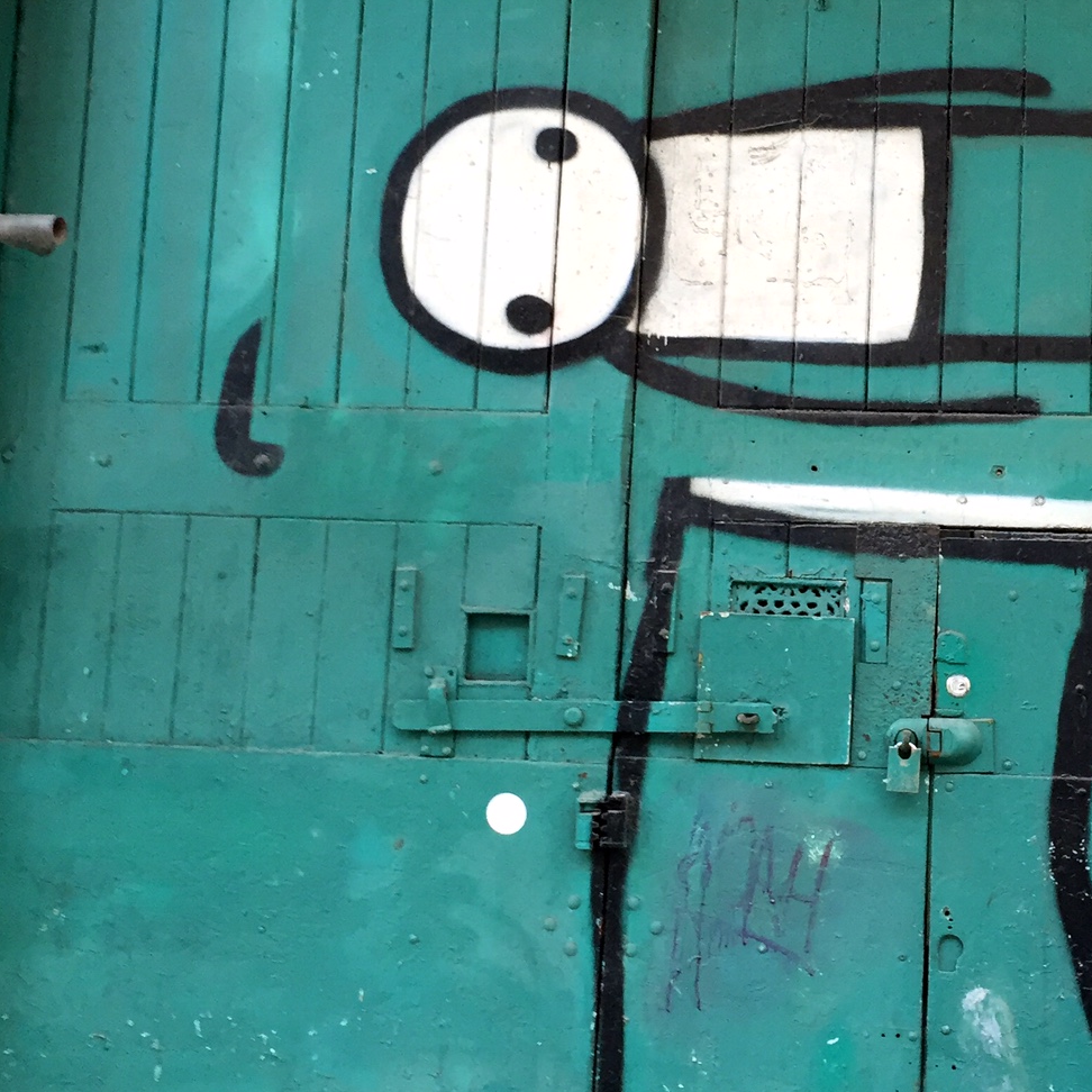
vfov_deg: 31.5
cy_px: 438
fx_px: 1927
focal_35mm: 54
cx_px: 838
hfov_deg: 31.0
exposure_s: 1/33
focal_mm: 4.15
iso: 100
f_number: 2.2
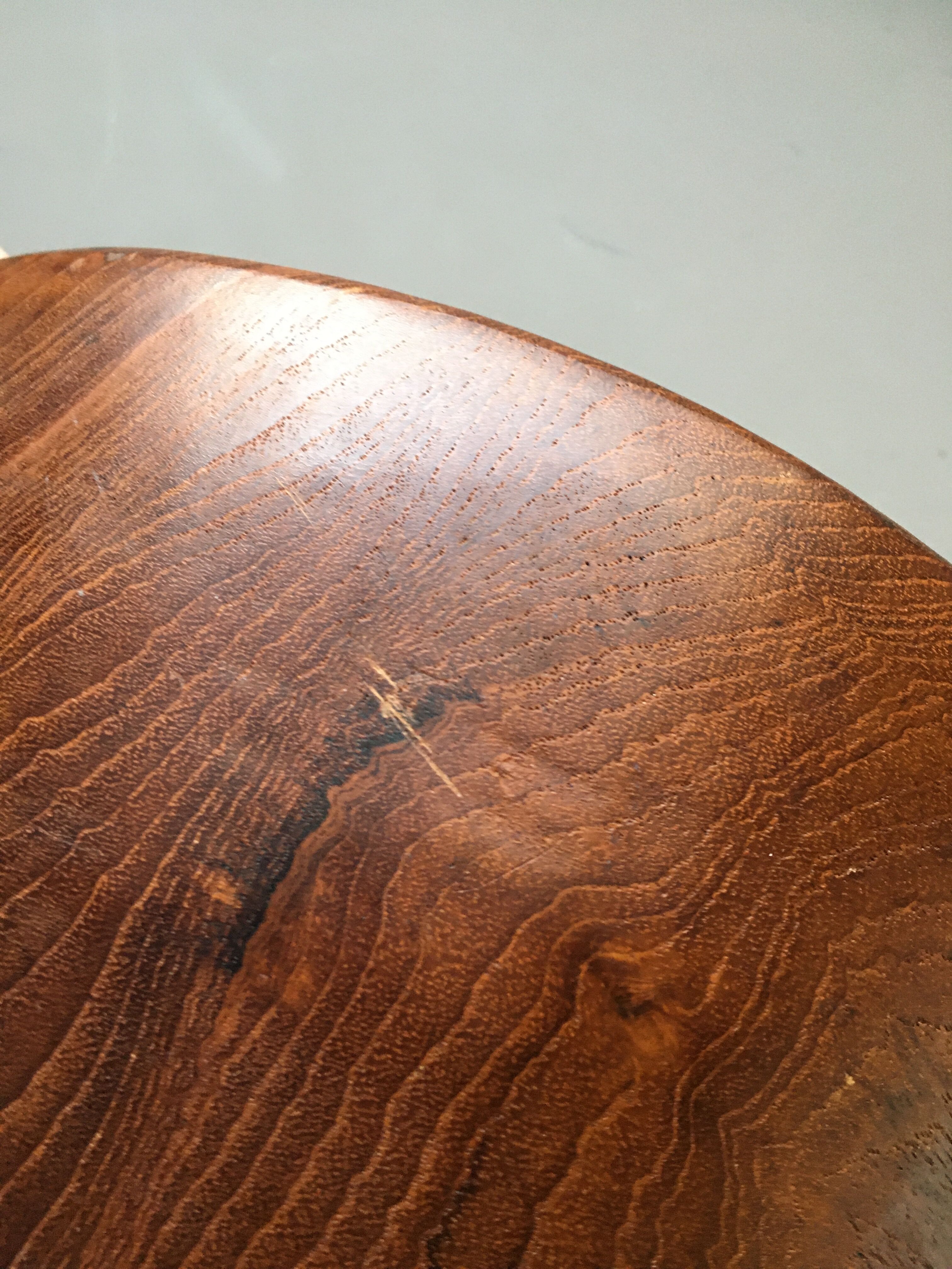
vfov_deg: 61.7
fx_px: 1063
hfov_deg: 48.2
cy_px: 634
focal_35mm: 29
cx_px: 476
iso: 200
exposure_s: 1/24
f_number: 2.2
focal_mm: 4.15
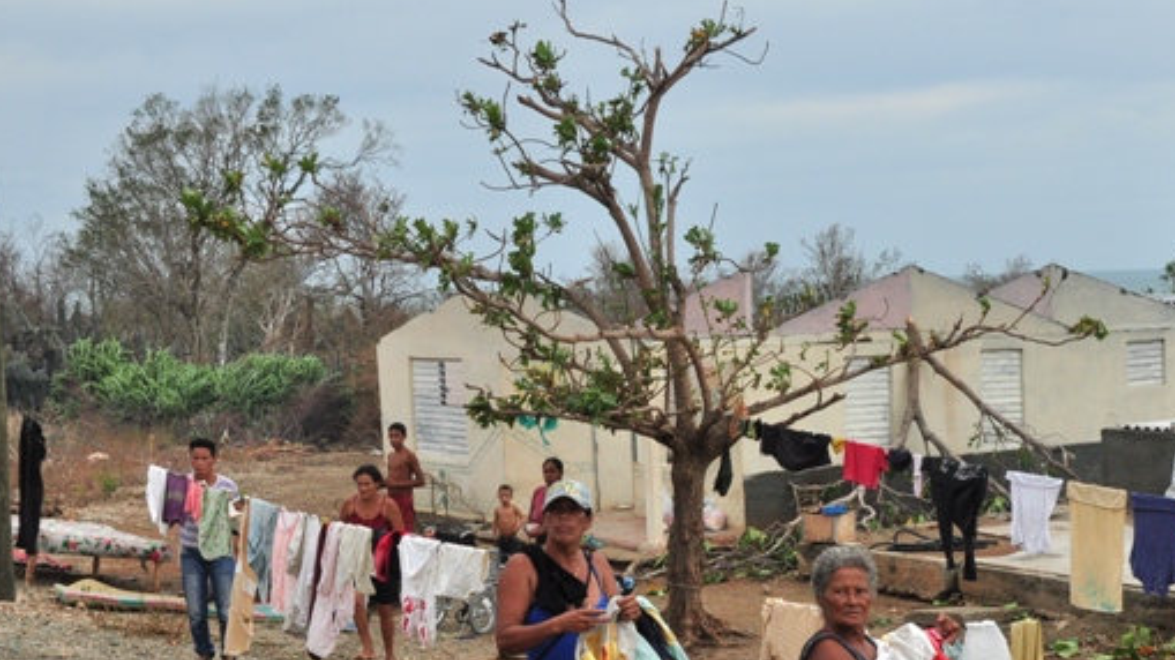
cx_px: 875
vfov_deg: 16.8
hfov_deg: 29.3
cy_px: 533
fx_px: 2212
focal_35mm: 71
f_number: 11
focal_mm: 30
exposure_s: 1/500
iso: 400
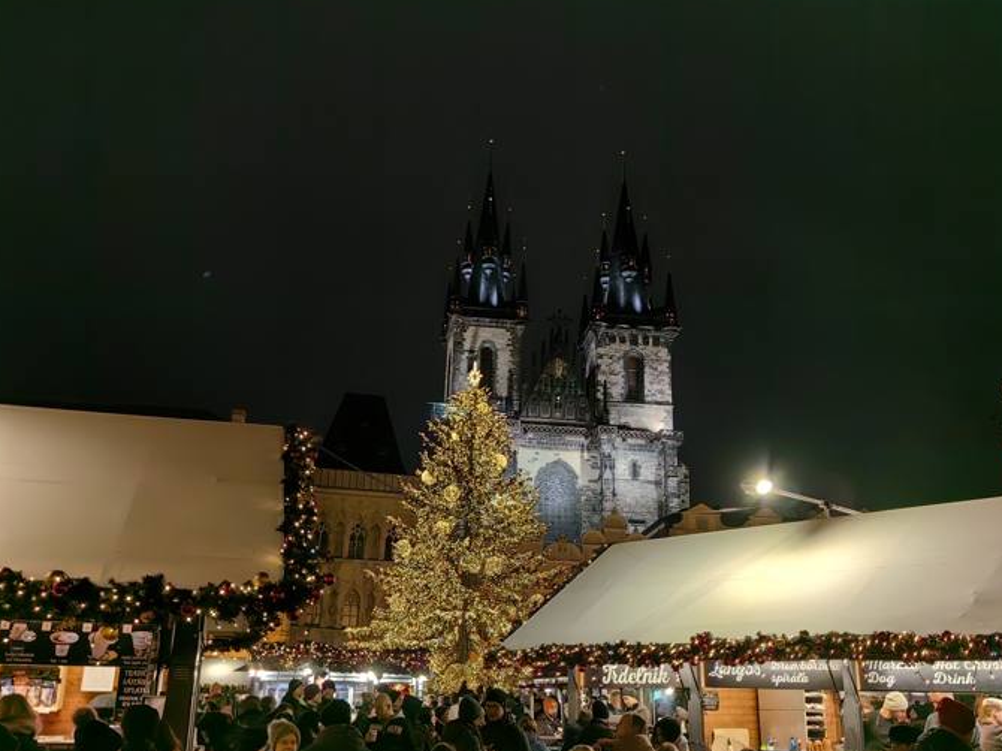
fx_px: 984
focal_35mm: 34
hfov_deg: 54.0
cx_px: 505
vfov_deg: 41.8
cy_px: 370
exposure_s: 1/146
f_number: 1.4
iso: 50
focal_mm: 5.75
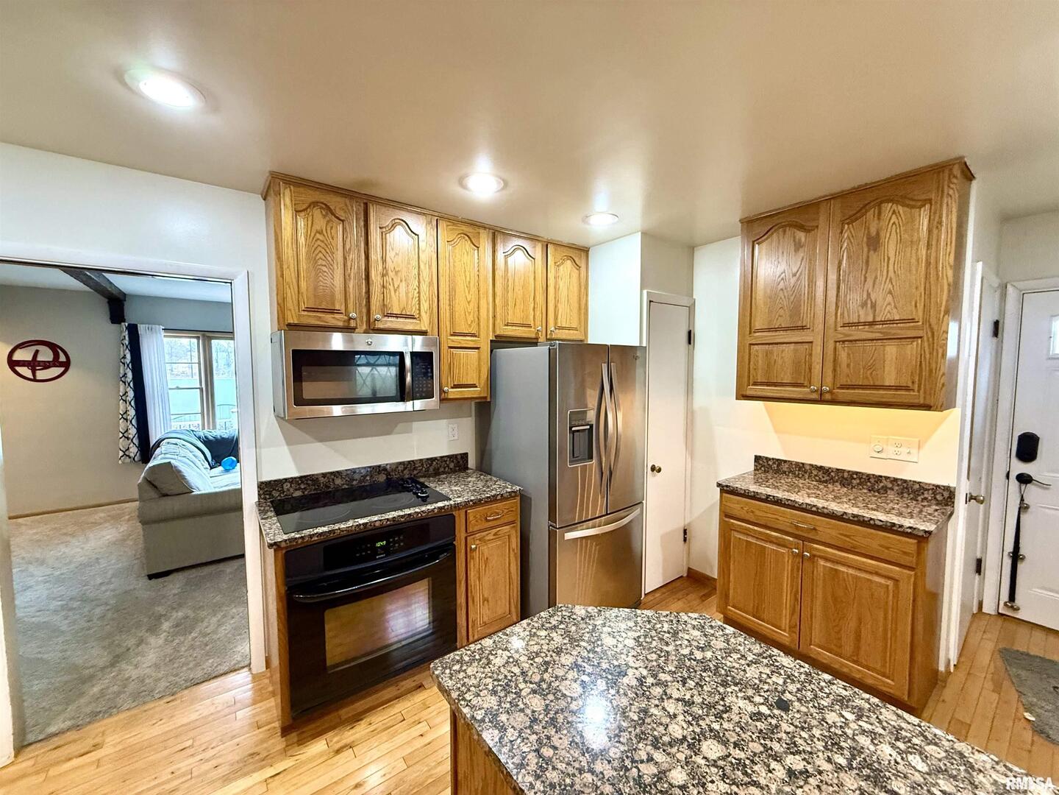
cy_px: 398
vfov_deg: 85.7
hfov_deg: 102.1
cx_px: 530
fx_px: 428
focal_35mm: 14
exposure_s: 1/60
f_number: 2.2
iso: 320
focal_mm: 2.22
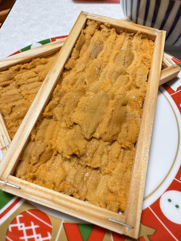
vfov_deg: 71.6
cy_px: 120
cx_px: 90
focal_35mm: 24
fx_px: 167
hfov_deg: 56.8
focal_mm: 2.22
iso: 500
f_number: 2.2
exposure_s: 1/60
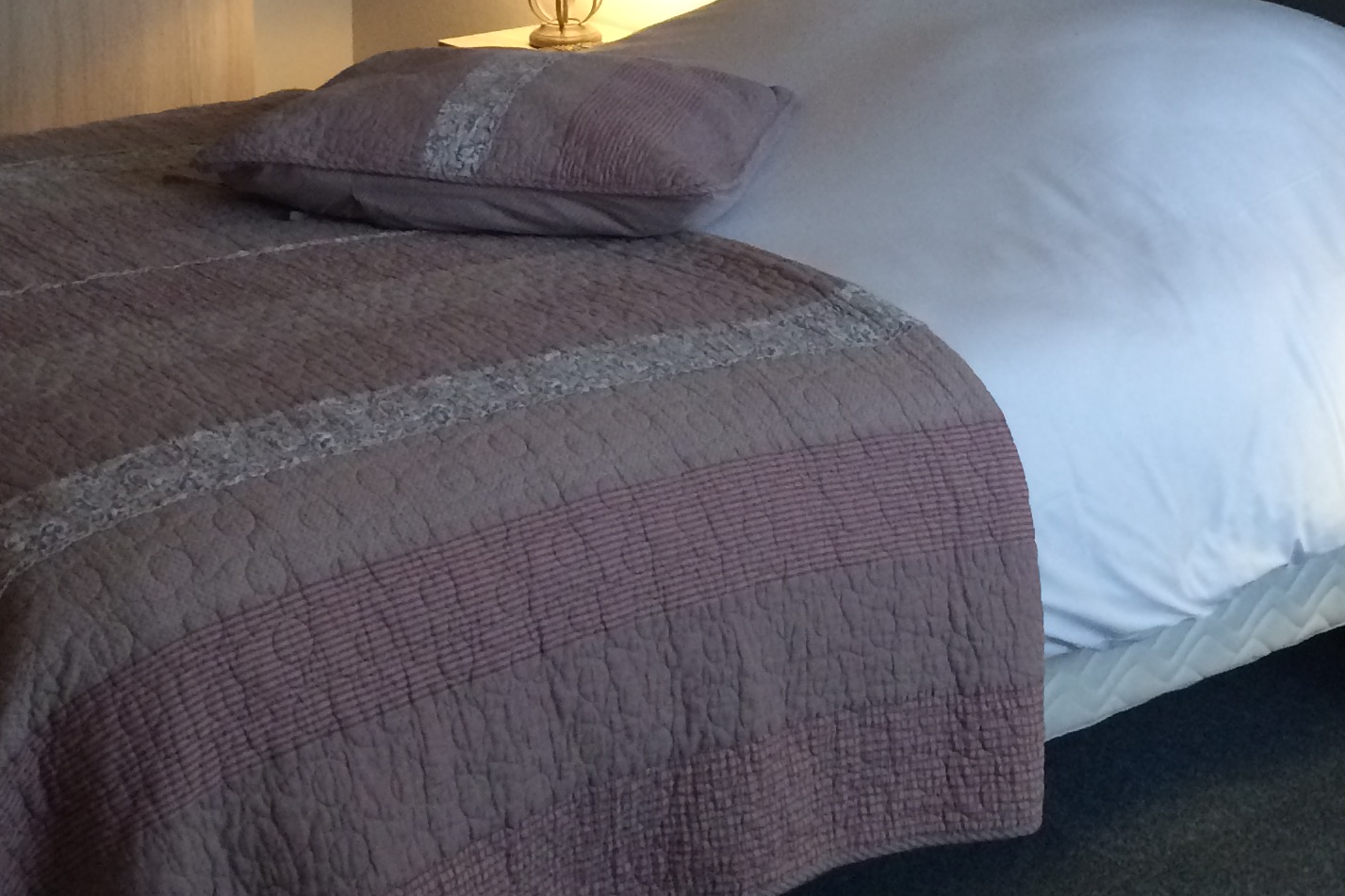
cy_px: -13
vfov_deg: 19.1
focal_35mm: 69
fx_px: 2577
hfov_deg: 29.2
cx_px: 709
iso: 250
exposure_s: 1/33
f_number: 2.2
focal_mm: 4.15
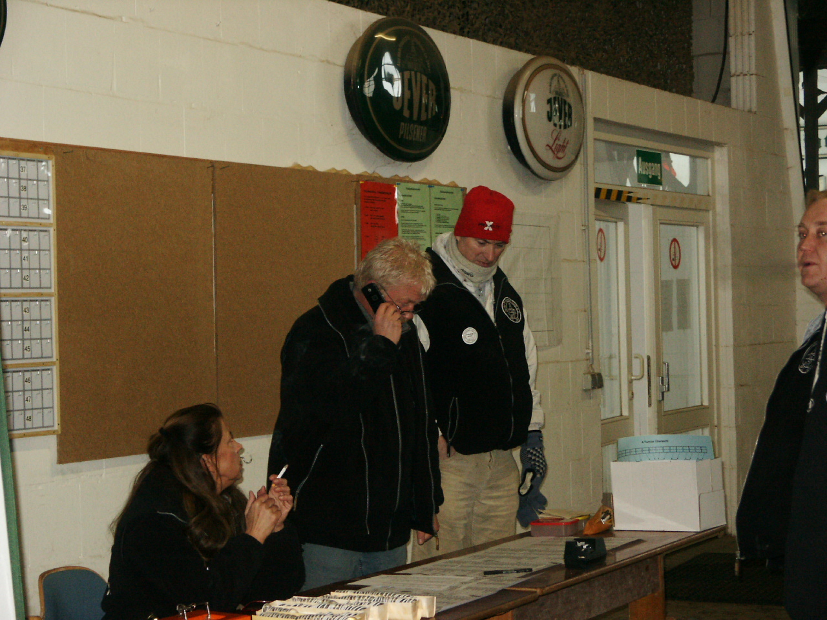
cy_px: 310
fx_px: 1863
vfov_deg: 18.9
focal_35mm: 78
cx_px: 414
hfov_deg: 25.0
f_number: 3.6
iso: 200
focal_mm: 15.54
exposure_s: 1/60
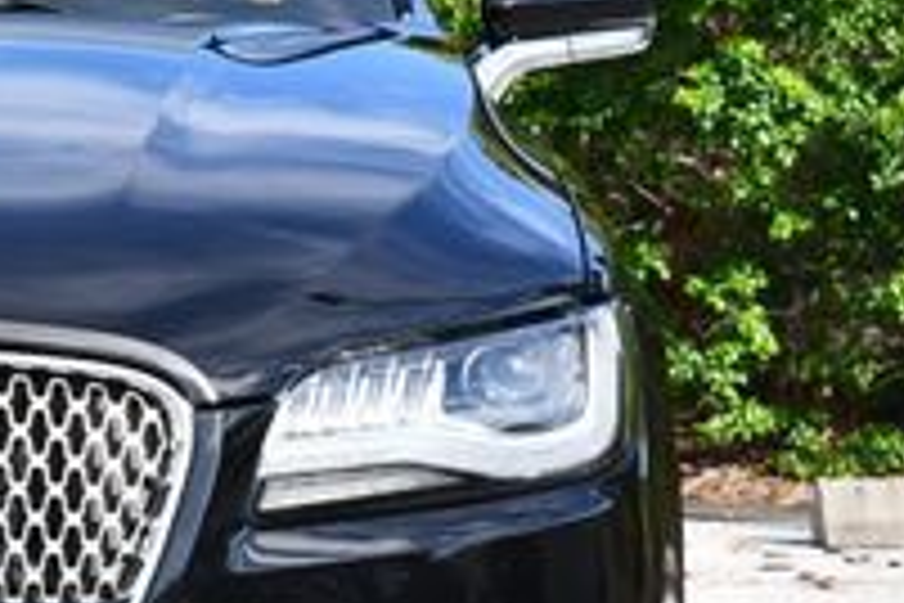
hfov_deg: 7.9
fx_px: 6403
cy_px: 378
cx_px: -382
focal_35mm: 255
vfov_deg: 5.4
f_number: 8
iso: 200
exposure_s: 1/250
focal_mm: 40
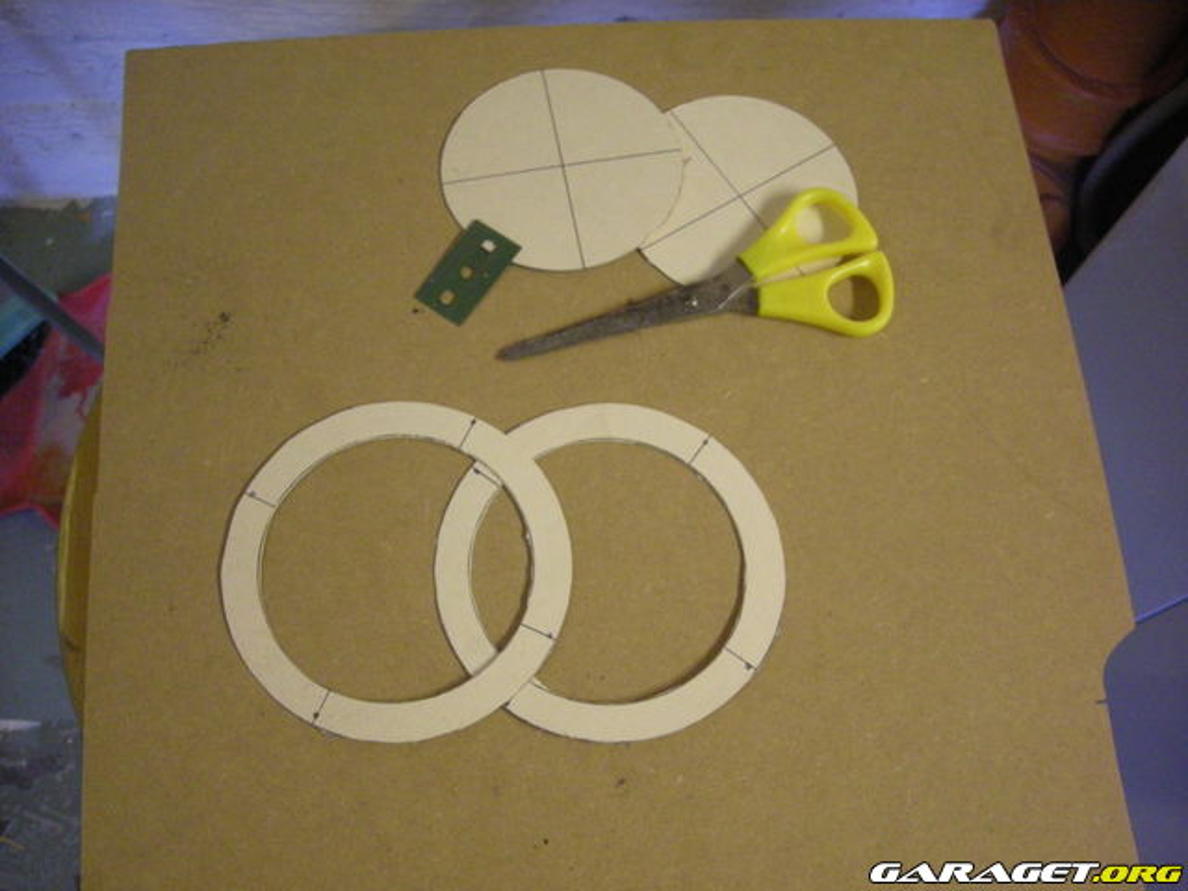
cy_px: 446
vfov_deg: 40.7
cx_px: 594
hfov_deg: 52.6
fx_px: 1201
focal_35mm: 35
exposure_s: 1/29
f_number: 2.8
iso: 400
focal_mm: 5.7
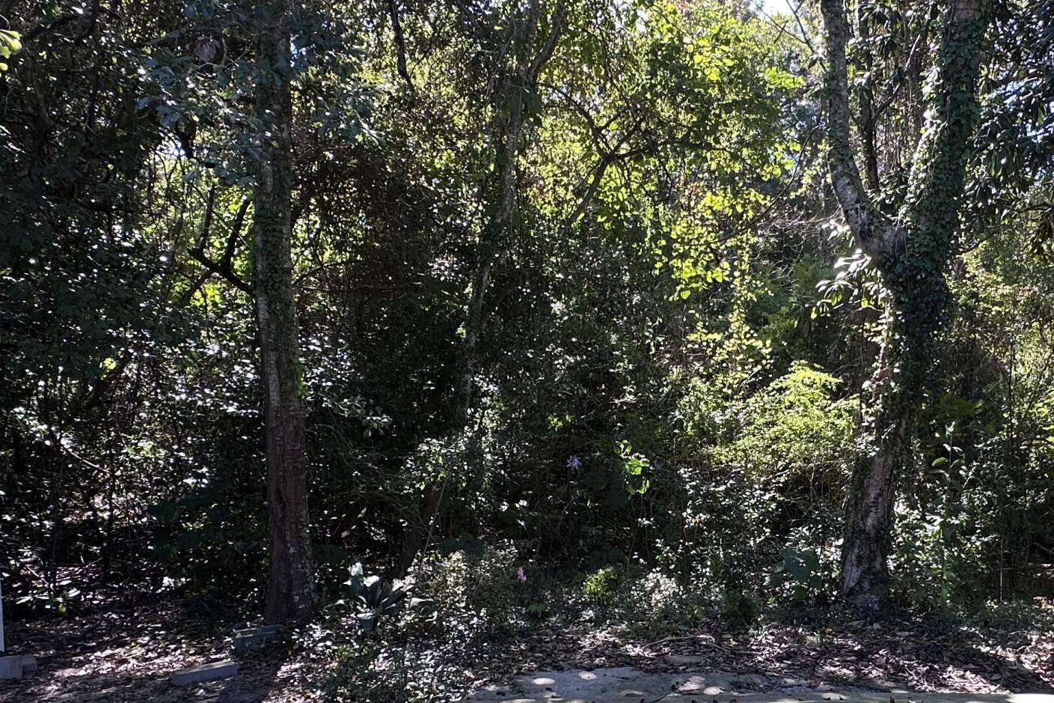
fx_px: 907
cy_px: 447
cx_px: 776
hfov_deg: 57.6
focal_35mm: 31
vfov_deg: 41.9
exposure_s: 1/99
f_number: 2.2
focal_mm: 2.22
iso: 50
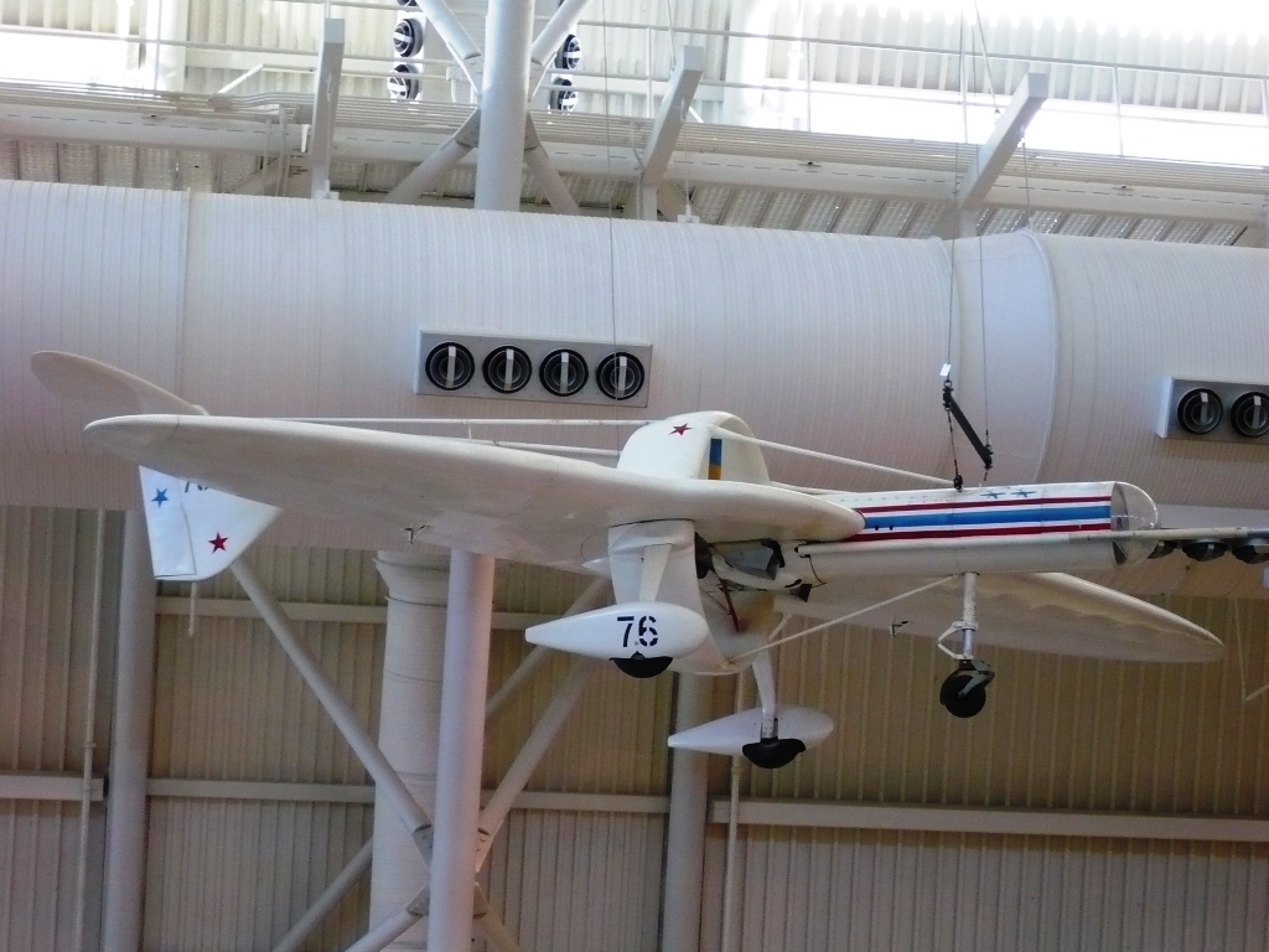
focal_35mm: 79
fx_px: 2896
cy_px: 476
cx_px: 634
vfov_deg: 18.7
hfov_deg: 24.7
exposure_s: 1/8
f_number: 4.3
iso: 250
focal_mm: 13
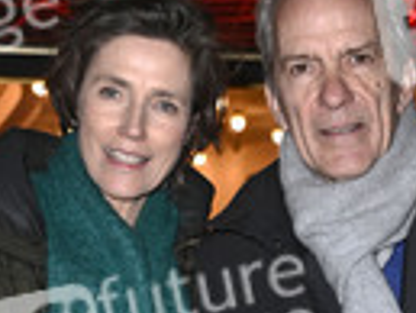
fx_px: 1612
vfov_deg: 10.6
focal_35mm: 134
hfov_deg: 14.7
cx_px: 245
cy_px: 494
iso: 400
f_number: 5.6
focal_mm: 45
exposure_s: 1/50
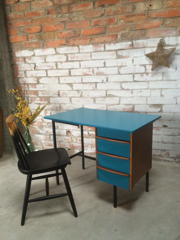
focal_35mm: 29
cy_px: 120
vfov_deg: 61.7
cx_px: 90
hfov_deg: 48.2
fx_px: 201
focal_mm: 4.15
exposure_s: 1/30
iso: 160
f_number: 2.2
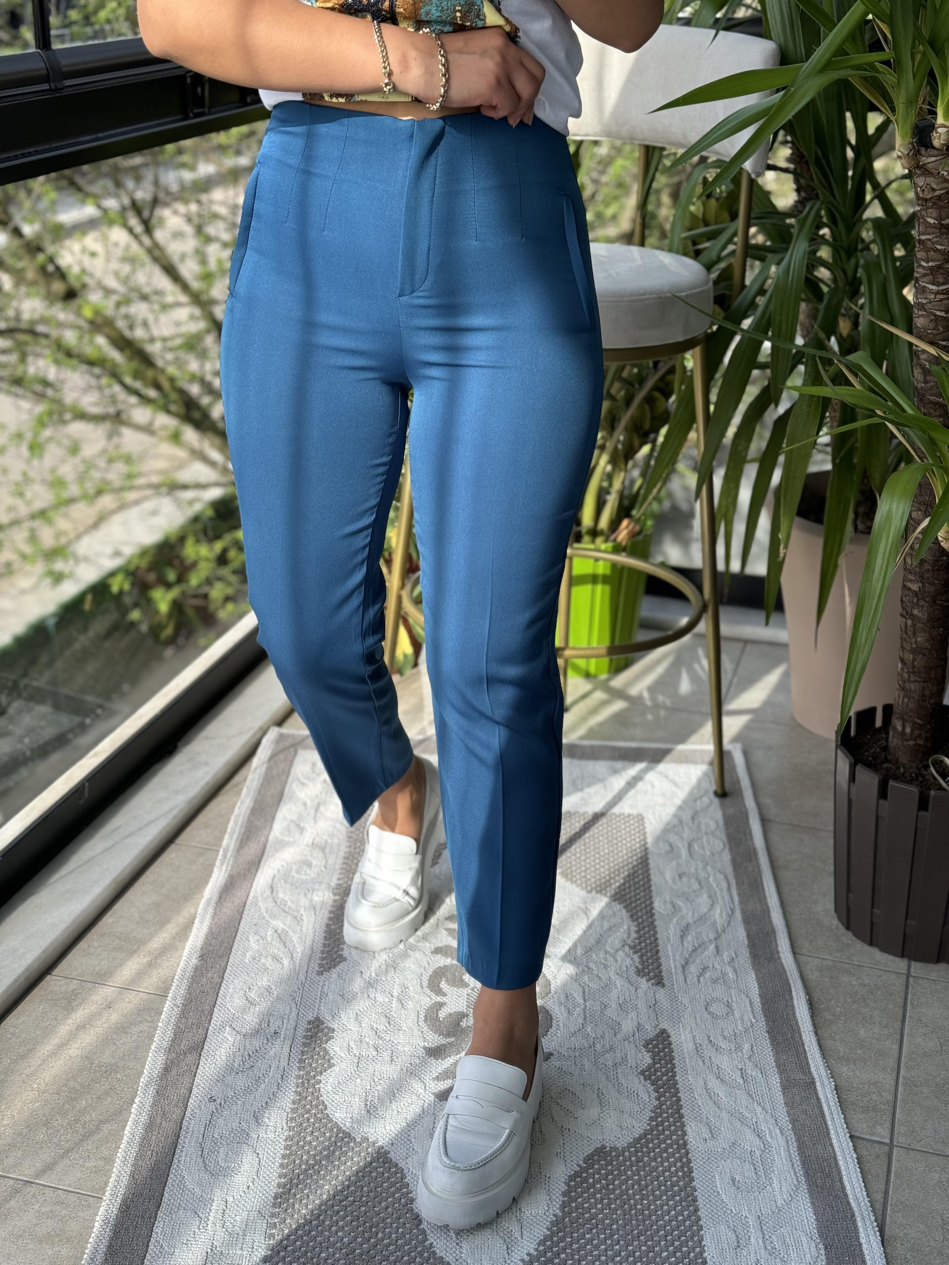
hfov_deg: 30.3
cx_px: 474
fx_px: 1755
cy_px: 632
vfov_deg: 39.7
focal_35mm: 48
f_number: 1.78
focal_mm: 6.86
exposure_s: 1/420
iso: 64
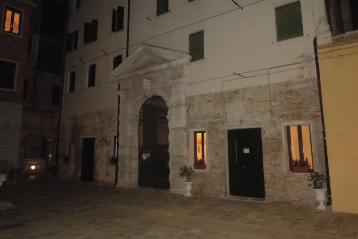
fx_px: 258
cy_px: 101
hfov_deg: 69.4
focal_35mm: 26
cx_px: 185
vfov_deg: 49.3
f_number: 1.8
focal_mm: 4.3
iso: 800
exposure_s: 1/60
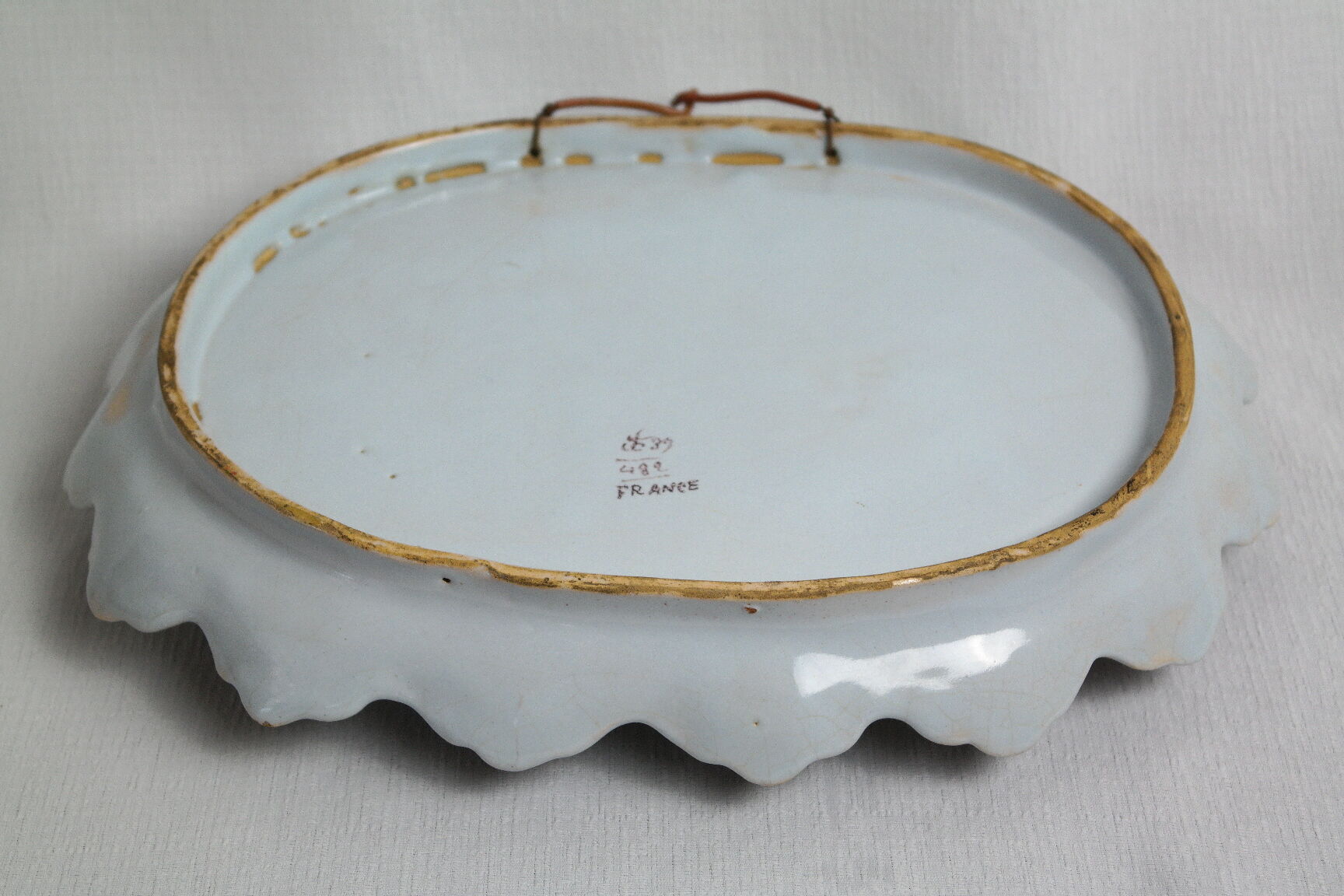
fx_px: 2576
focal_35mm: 69
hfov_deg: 29.2
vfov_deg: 19.7
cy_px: 448
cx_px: 672
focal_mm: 45
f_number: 5
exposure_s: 1/80
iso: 400
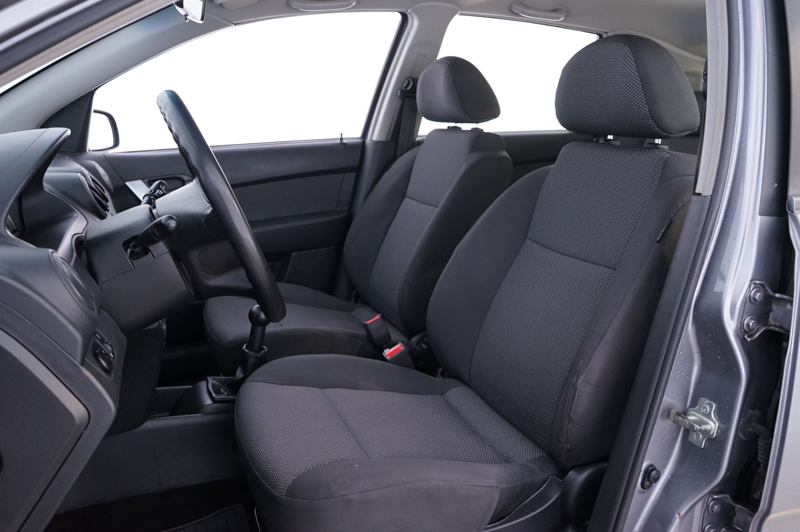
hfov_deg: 63.7
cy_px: 266
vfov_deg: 44.9
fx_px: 644
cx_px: 400
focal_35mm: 29
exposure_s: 1/10
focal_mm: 29
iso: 2500
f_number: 5.6
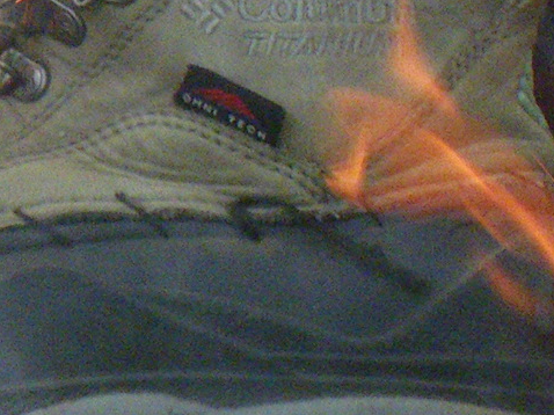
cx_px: 32
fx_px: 9982
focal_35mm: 624
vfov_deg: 2.4
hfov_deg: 3.2
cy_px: -61
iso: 400
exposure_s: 1/160
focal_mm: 20.6
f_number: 5.2
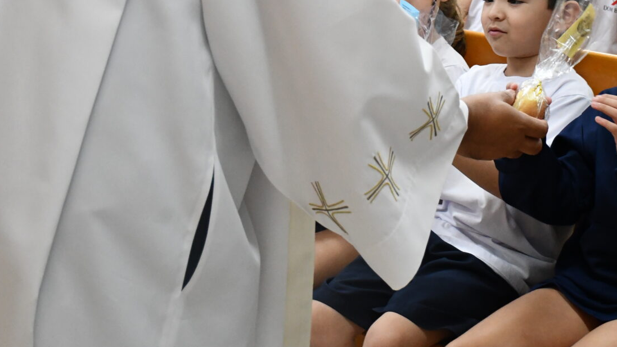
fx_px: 1440
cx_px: 381
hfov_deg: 24.1
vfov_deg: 13.6
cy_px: 4
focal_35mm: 88
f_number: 4
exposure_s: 1/125
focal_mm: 32
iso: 2800
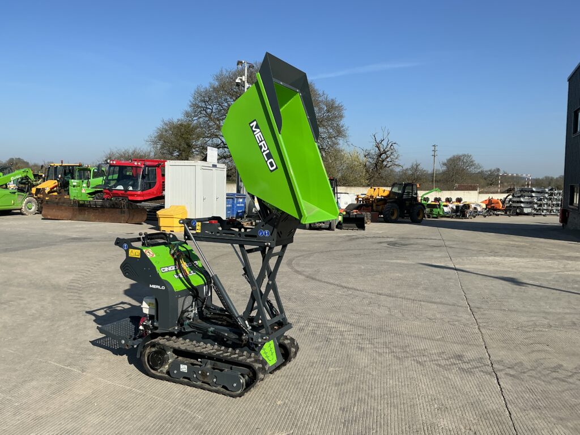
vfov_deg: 49.7
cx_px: 290
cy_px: 218
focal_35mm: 28
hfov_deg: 63.4
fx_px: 469
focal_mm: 3
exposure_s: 1/2141
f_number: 1.8
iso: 25
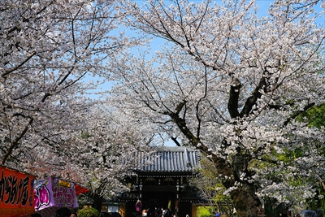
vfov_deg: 29.9
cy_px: 108
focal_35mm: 45
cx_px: 162
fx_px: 406
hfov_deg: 43.6
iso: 100
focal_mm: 45
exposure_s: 1/320
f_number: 8
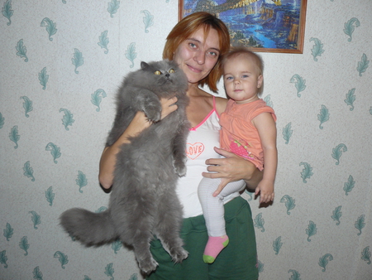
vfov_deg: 39.7
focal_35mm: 36
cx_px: 186
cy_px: 140
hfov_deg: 51.3
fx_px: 387
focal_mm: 6
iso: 100
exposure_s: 1/30
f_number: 2.8
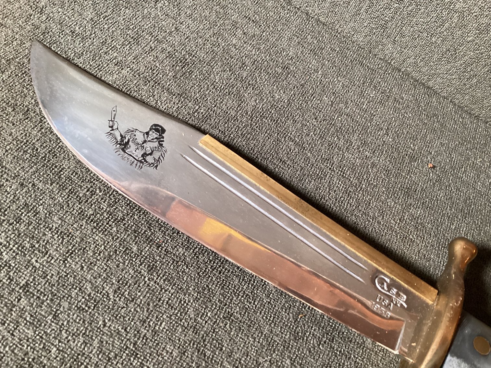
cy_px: 184
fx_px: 440
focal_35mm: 31
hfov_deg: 58.3
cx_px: 246
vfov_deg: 45.4
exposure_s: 1/33
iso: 320
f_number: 2.4
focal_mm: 3.3
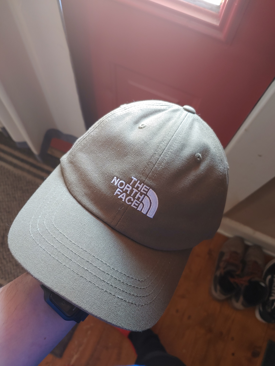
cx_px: 138
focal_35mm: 25
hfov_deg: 54.9
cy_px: 183
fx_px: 265
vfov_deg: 69.4
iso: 150
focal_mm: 4.23
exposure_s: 1/24
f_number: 1.5
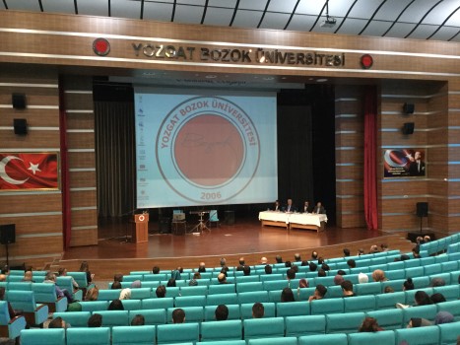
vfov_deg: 45.4
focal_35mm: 31
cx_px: 230
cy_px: 172
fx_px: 412
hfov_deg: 58.4
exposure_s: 1/17
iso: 400
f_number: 2.4
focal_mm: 3.3
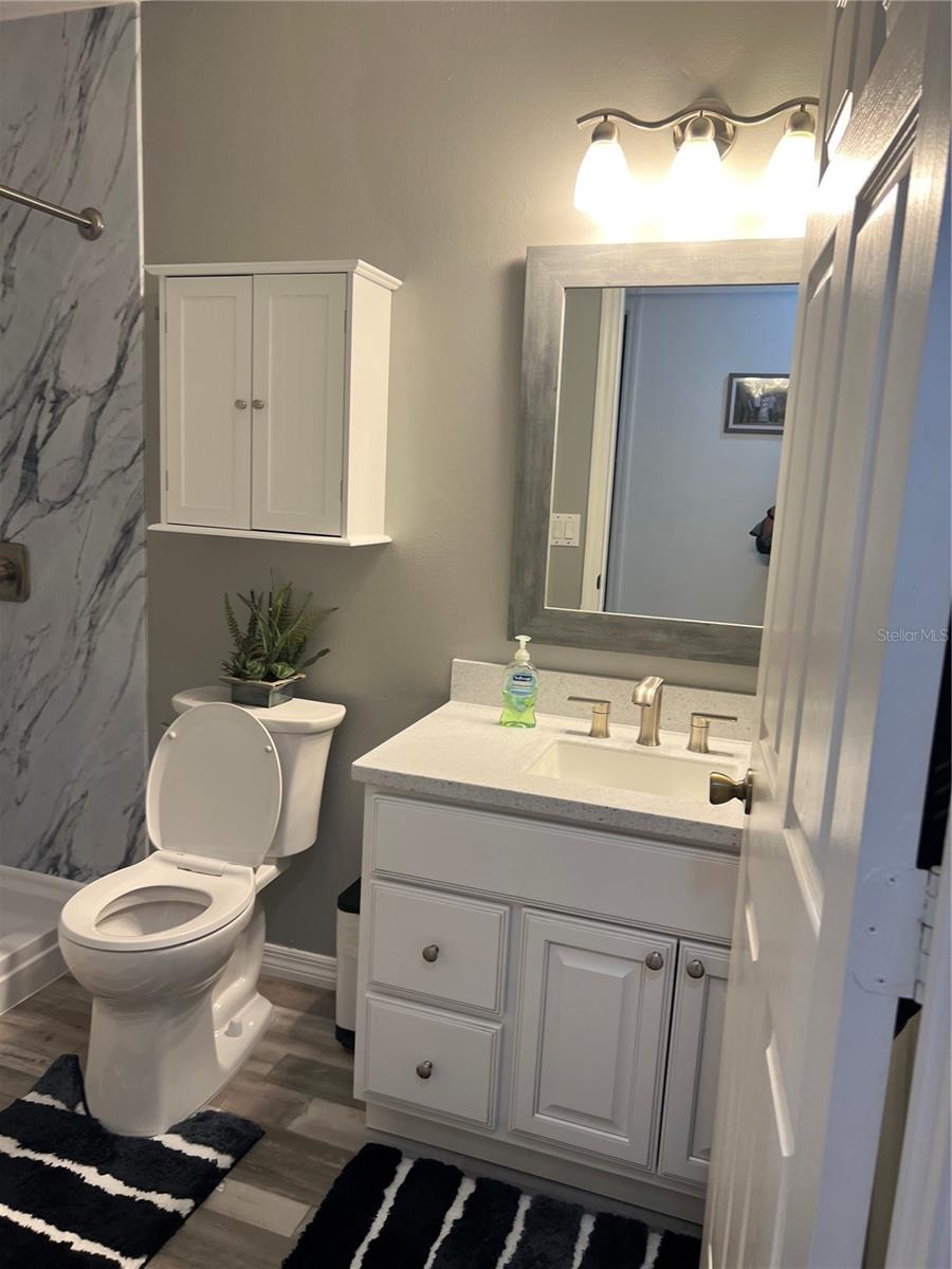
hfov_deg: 53.1
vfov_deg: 67.3
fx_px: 953
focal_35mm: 26
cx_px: 476
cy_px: 634
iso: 64
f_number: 1.5
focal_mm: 5.7
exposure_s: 1/60
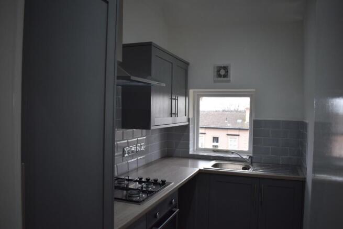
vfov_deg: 43.6
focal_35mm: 30
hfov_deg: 61.9
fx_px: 286
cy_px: 114
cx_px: 172
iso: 800
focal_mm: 20
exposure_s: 1/500
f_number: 3.5
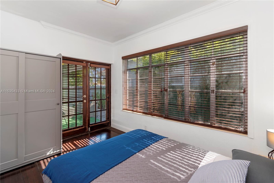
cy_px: 92
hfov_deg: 100.4
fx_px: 114
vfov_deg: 77.3
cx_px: 137
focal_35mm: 15
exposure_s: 1/5
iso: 100
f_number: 8
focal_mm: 10
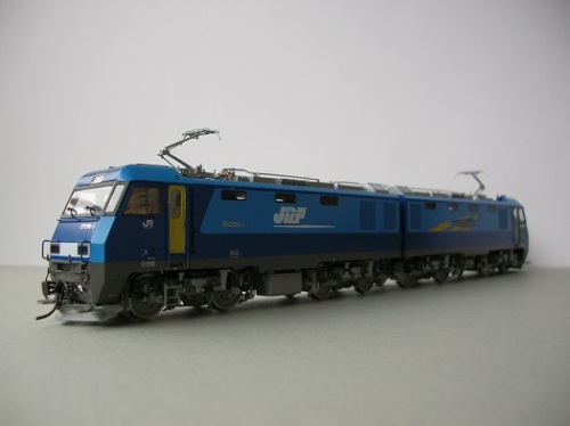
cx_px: 285
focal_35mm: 35
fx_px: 576
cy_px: 213
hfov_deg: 52.7
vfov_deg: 40.6
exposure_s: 1/18.5
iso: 50
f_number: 2.8
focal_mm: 5.8
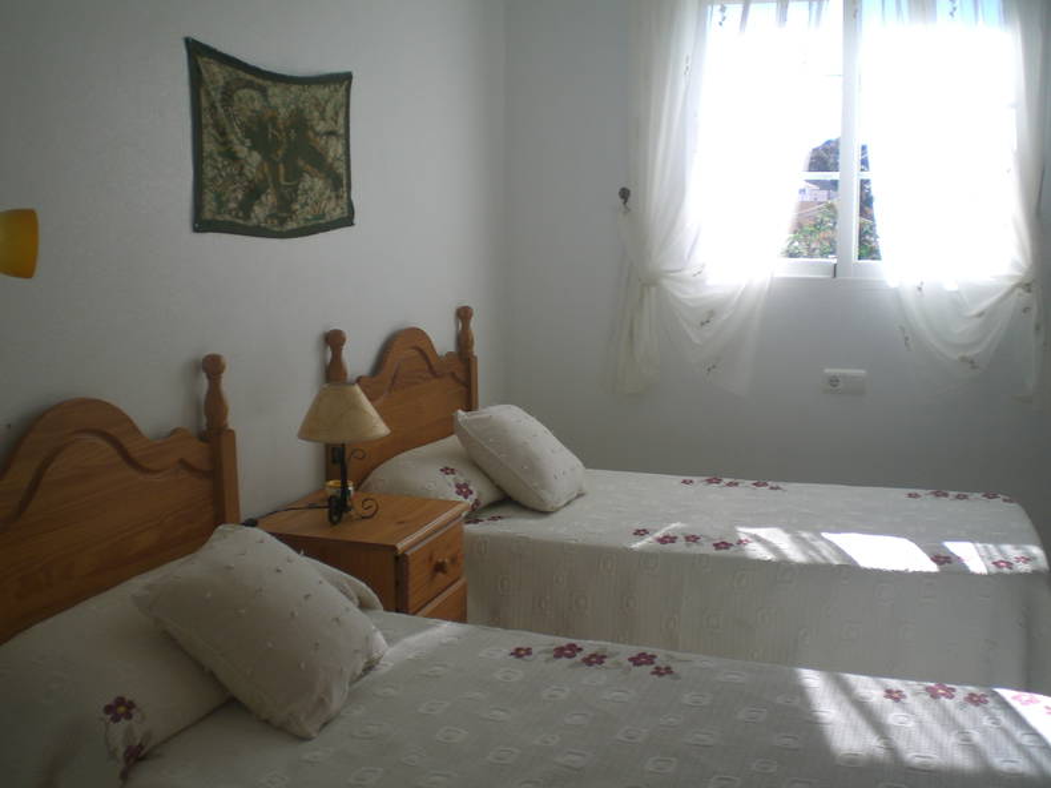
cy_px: 394
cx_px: 526
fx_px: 1153
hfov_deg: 49.0
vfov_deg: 37.7
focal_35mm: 38
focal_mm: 6.3
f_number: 3.1
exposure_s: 1/200
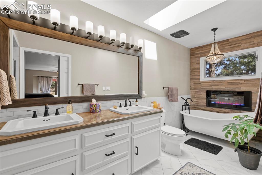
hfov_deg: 96.8
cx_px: 131
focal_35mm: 16
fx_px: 116
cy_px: 88
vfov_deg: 73.7
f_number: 11
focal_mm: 16
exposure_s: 1/4
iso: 100
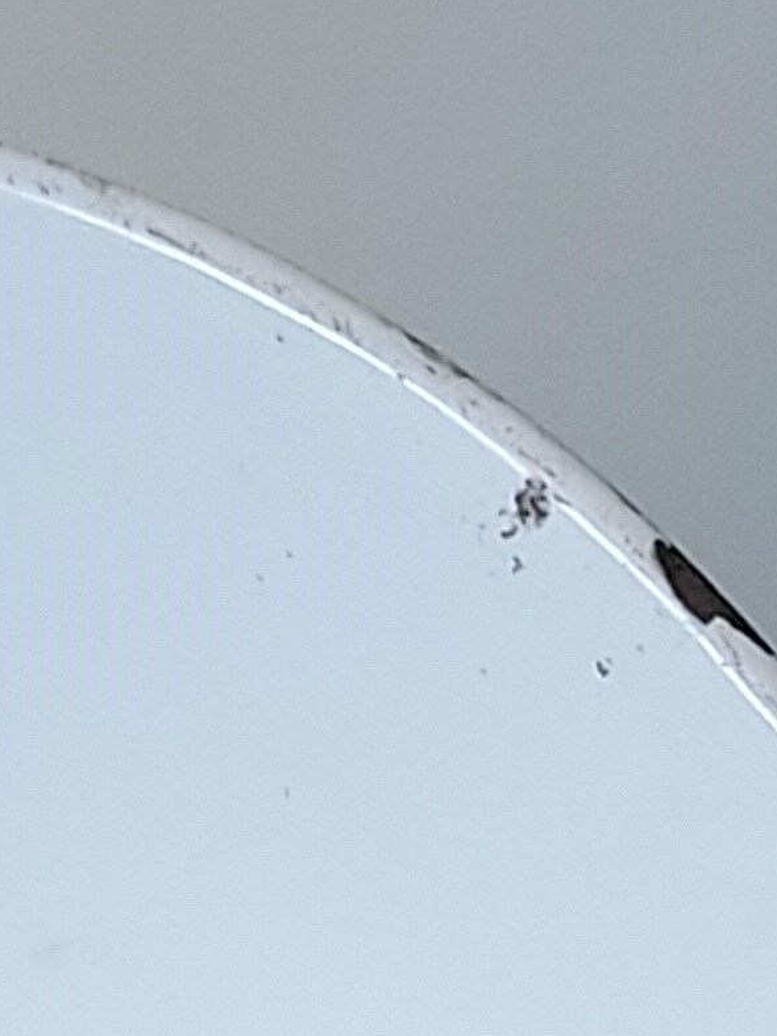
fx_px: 3652
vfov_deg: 13.3
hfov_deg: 11.5
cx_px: -494
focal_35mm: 122
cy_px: 2229
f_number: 1.8
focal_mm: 4.6
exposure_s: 1/50
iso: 160
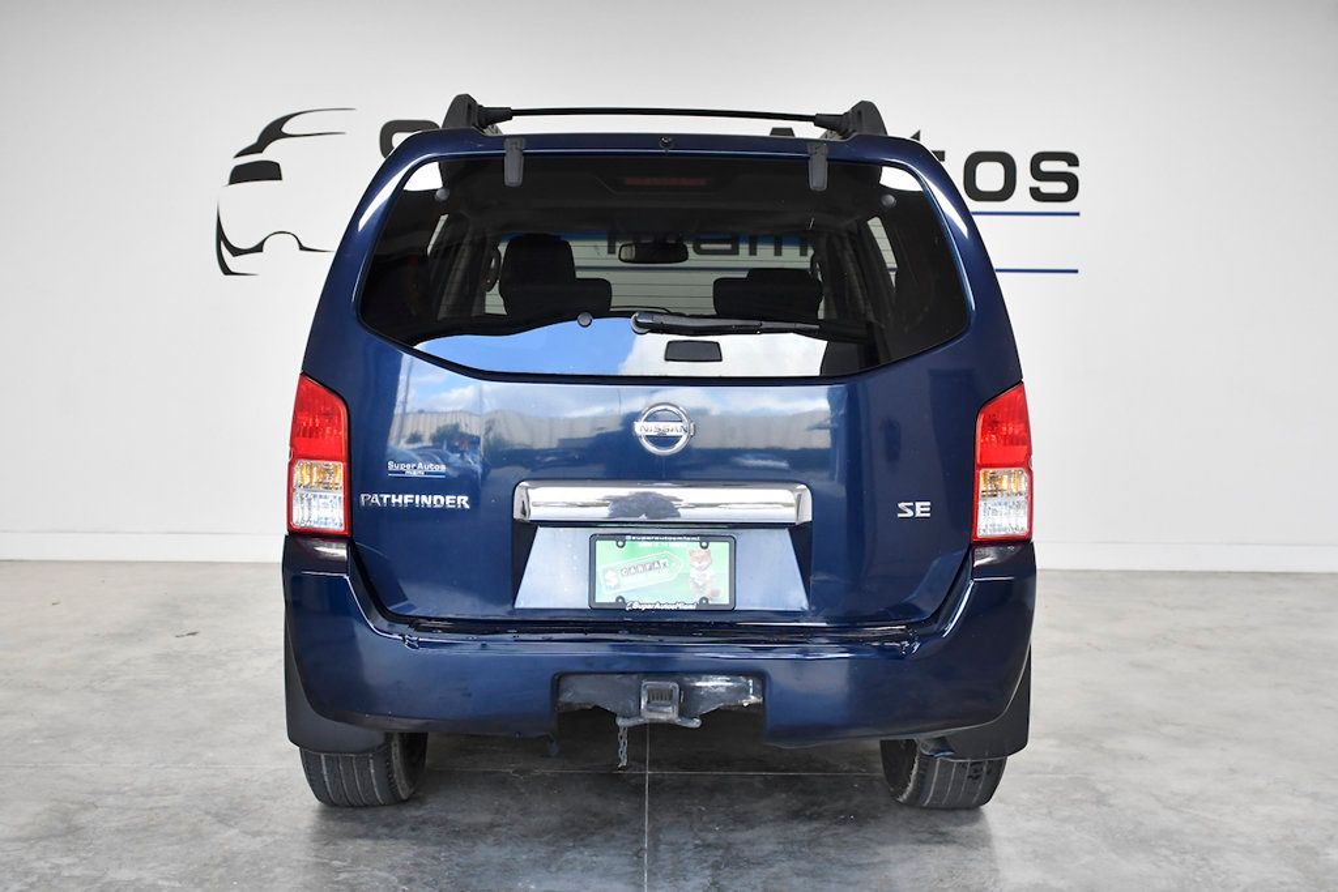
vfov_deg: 29.3
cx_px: 669
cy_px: 446
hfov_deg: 42.7
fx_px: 1710
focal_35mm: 46
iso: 2000
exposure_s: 1/800
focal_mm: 31
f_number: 4.5
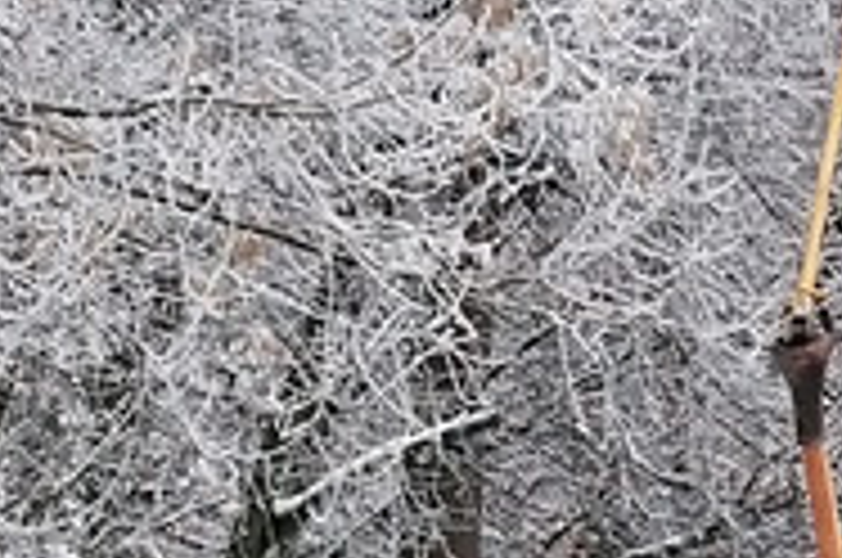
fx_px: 23652
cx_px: 1238
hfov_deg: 2.0
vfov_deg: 1.4
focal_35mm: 1013
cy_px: 1094
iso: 400
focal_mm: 100
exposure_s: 1/125
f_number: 5.6
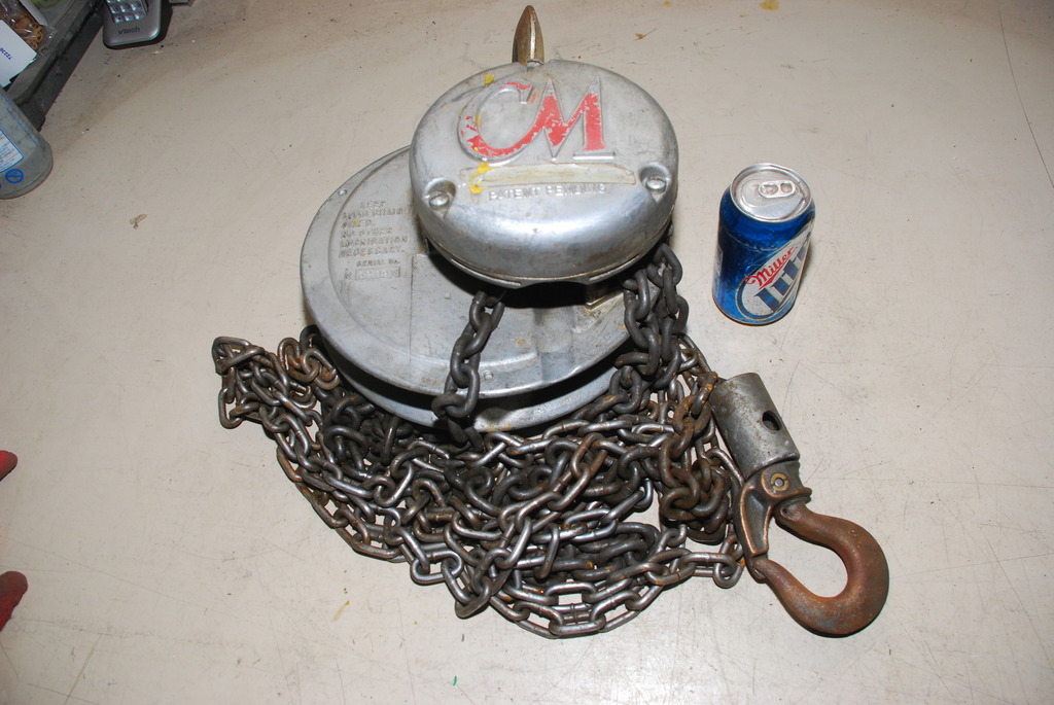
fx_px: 791
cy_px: 352
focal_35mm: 27
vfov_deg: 48.0
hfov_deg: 67.3
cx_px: 527
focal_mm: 18
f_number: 5
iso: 200
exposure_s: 1/60
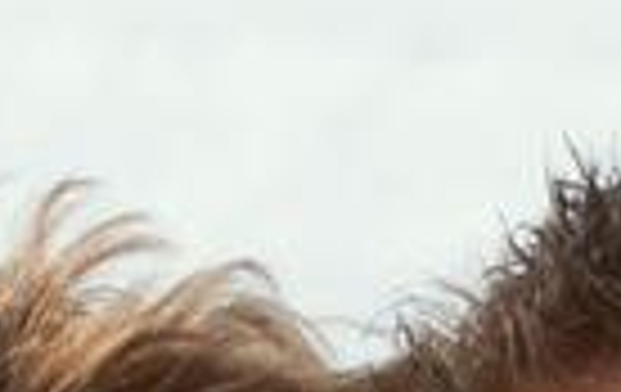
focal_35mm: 196
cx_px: 446
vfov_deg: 6.3
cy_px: 1068
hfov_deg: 10.7
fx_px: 3325
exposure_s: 1/200
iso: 50
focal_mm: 6.6
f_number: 6.3
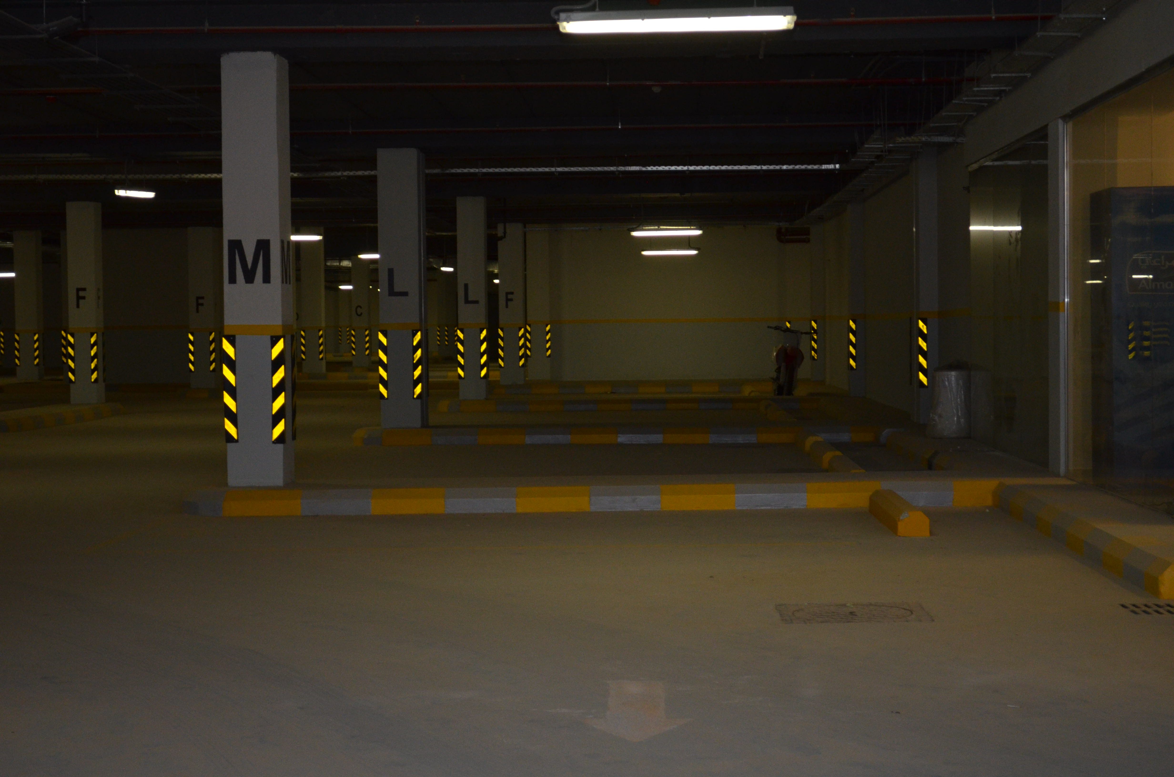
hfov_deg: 29.9
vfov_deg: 20.1
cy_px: 388
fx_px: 2197
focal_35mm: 68
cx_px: 587
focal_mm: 45
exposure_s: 1/125
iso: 1000
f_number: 5.3
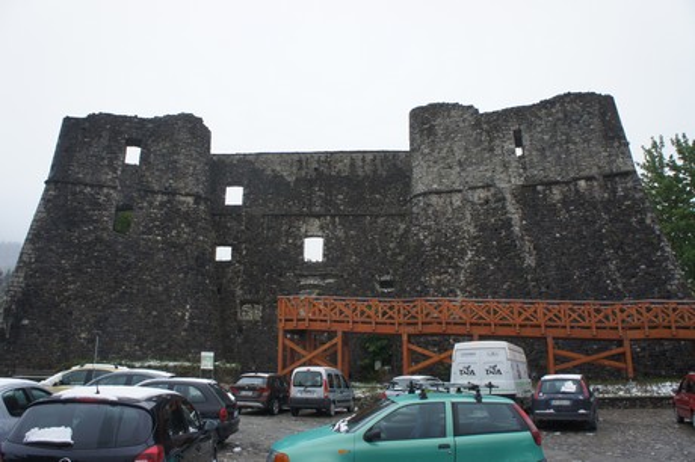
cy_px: 231
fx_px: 521
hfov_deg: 67.4
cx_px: 348
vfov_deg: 47.9
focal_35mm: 27
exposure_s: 1/250
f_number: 7.1
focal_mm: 18
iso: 200
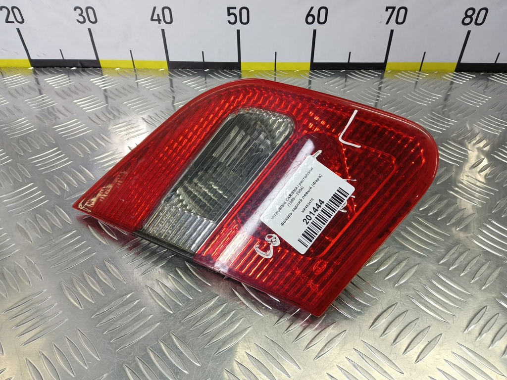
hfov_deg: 73.9
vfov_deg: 58.9
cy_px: 190
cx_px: 254
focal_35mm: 23
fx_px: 337
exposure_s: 1/50
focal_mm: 4.11
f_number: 1.6
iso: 118
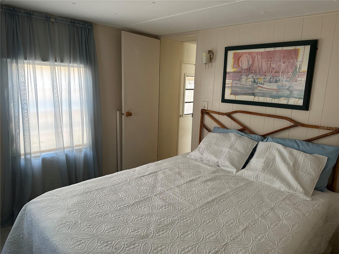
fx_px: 235
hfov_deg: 71.6
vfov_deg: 56.8
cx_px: 170
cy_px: 127
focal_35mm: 24
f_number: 1.78
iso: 250
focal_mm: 6.86
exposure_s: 1/64
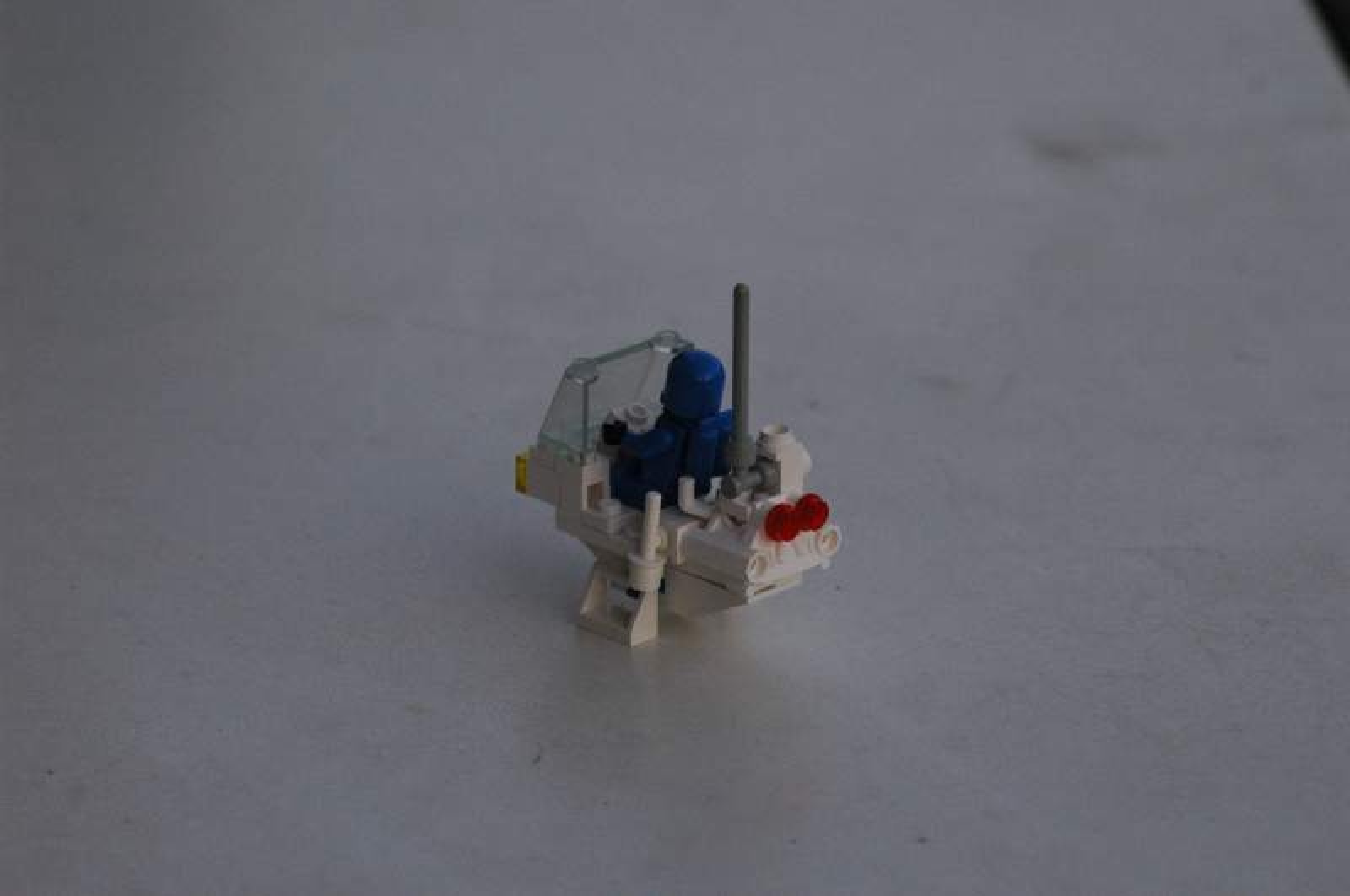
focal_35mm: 117
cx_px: 675
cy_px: 448
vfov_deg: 11.7
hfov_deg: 17.5
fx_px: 4381
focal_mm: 78
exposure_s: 1/125
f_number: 5
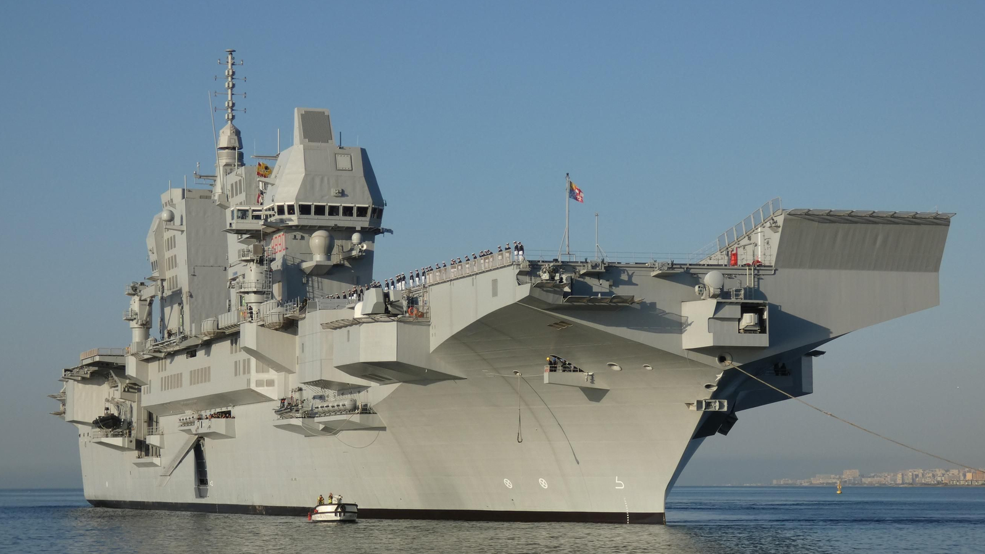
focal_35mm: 95
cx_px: 492
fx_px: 2481
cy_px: 283
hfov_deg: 22.5
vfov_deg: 12.7
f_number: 4.6
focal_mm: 15.6
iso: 80
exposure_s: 1/800
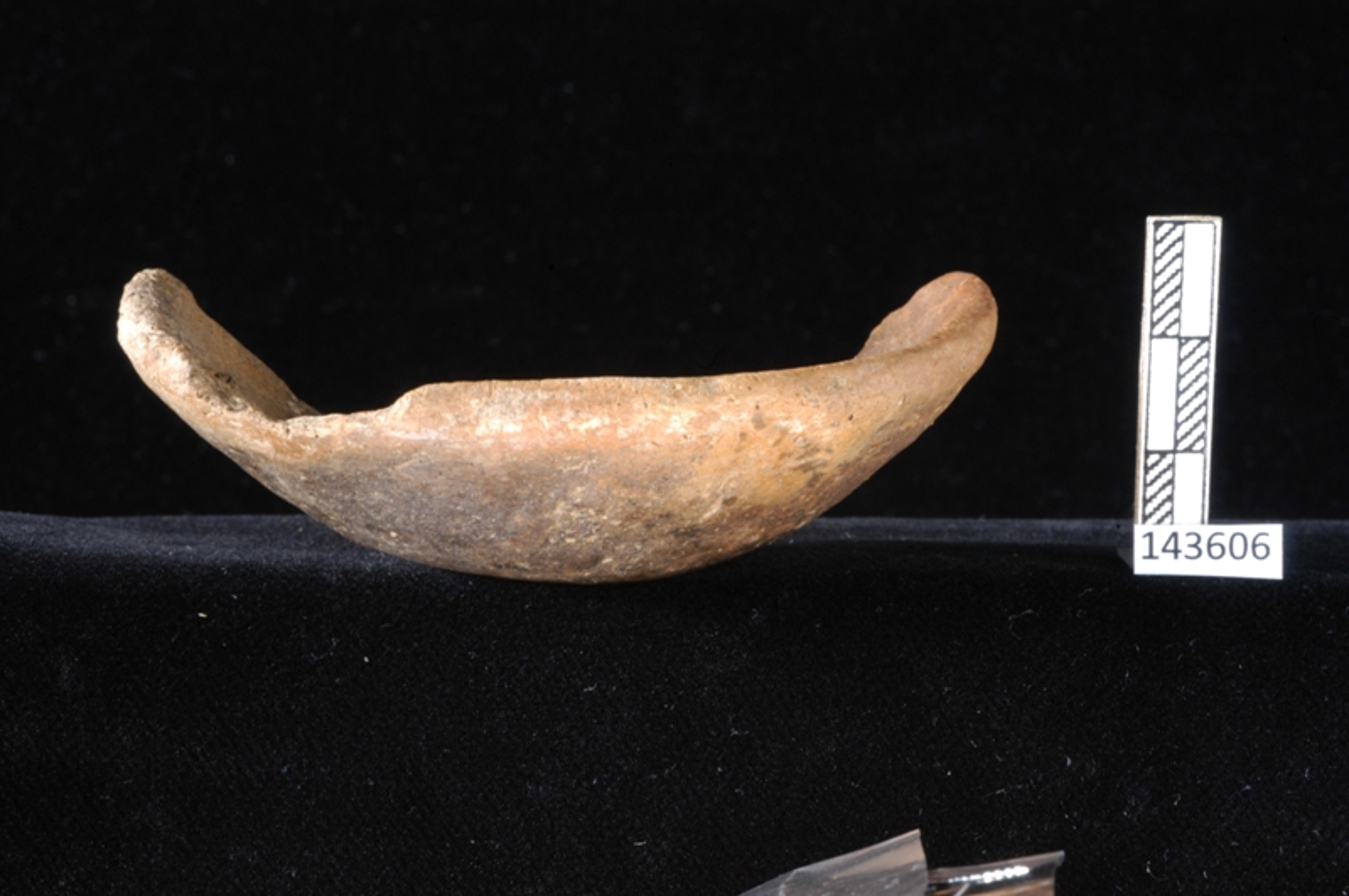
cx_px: 674
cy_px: 448
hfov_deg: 22.6
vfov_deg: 15.2
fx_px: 3370
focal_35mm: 90
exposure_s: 1/100
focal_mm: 60
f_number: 25
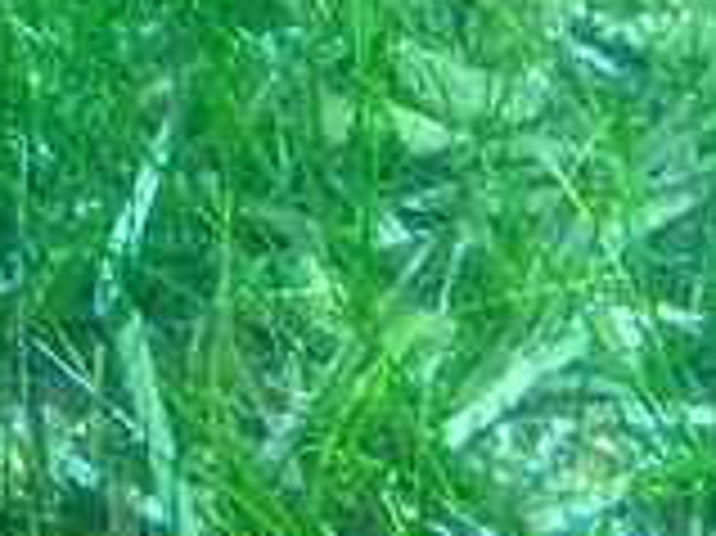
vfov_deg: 9.3
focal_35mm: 157
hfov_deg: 12.6
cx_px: 263
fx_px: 3245
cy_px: -131
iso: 640
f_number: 5
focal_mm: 9.7
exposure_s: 1/160
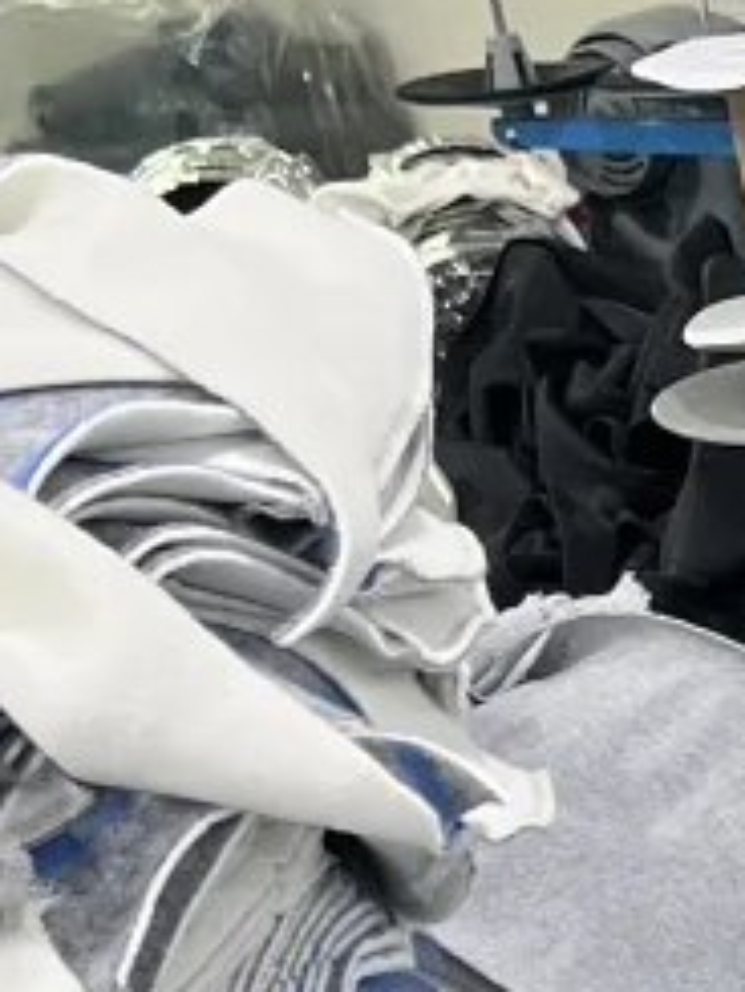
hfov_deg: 8.6
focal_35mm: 153
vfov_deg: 12.3
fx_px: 4387
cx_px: 1923
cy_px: 1462
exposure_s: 1/100
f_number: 1.5
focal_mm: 5.7
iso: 80
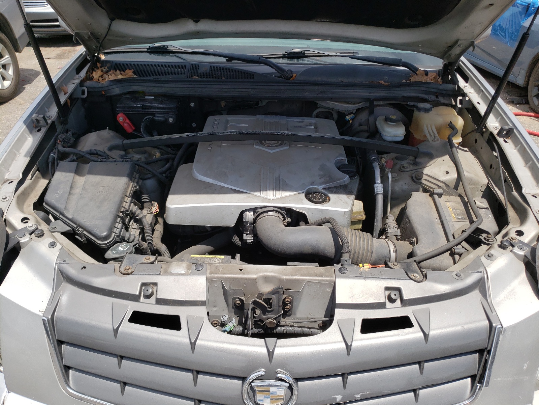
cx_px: 270
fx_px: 405
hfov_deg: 67.3
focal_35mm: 26
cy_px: 202
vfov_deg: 53.1
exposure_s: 1/2000
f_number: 1.5
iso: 50
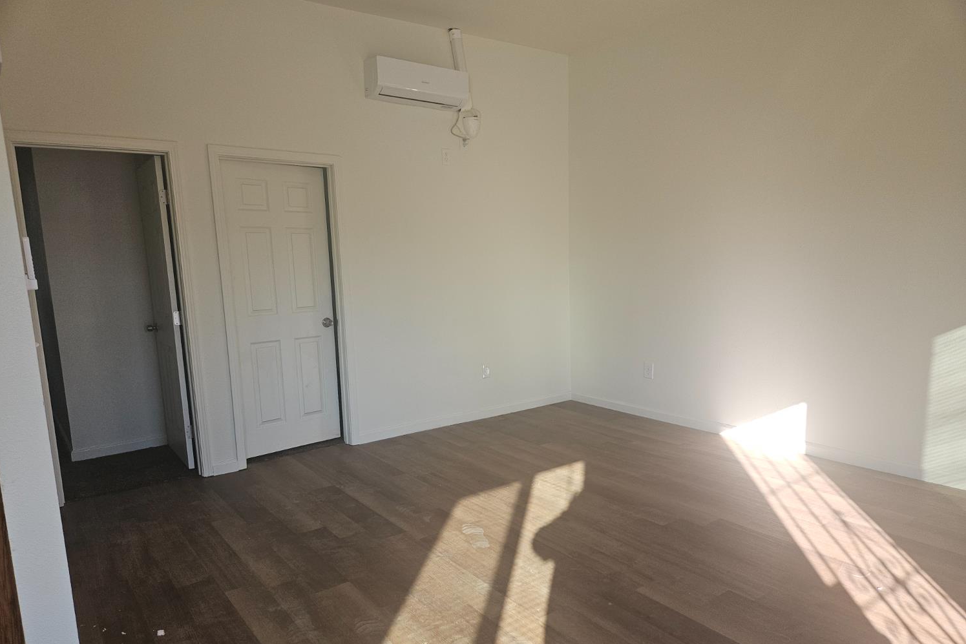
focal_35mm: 24
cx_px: 482
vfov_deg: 53.1
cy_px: 348
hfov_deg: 73.7
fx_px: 644
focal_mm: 5.4
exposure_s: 1/120
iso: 40
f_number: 1.8
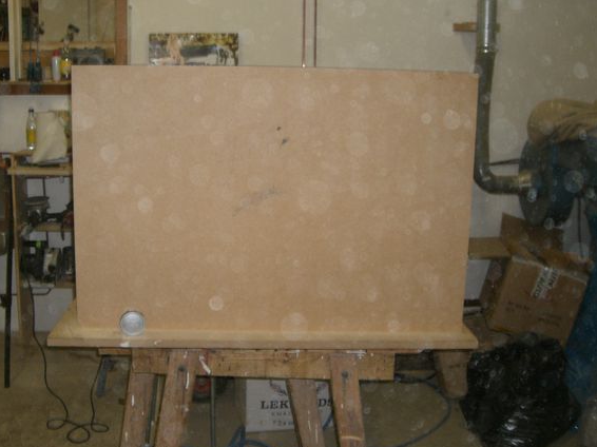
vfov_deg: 33.6
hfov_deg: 43.8
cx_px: 266
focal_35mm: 43
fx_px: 741
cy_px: 218
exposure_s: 1/60
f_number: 2.7
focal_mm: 6.2
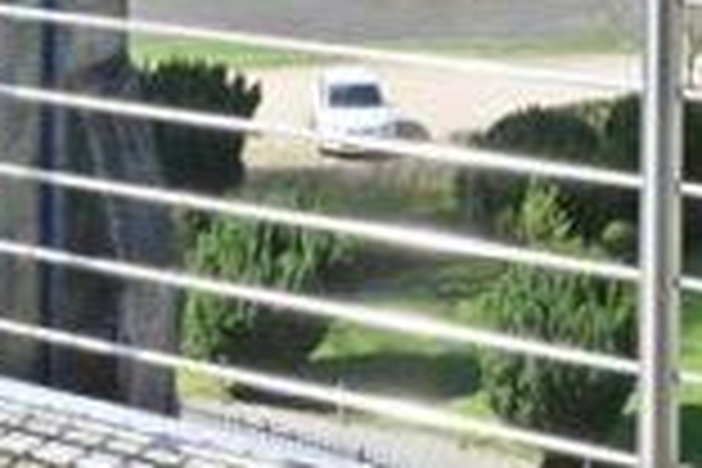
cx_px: 652
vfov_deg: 12.8
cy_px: -430
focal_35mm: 95
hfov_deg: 20.9
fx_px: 1858
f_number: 22
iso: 2500
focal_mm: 14.5
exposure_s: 1/500
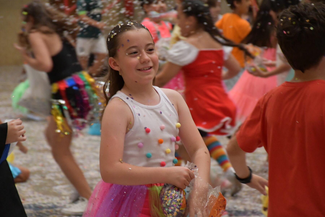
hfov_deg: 11.5
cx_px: 153
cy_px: 114
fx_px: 1616
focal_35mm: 179
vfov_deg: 7.7
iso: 3200
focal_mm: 112
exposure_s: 1/200
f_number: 5.6
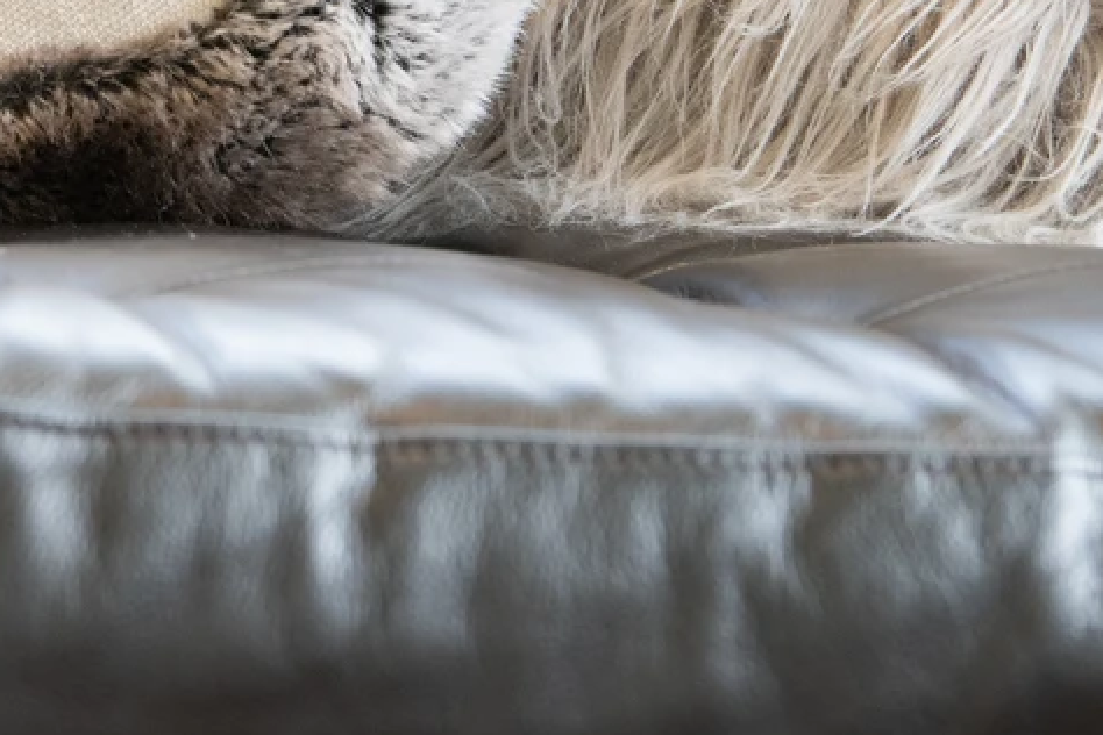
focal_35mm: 456
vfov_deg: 3.0
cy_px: -351
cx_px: -384
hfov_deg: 4.5
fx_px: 13970
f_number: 5
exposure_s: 1/200
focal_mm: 135
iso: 1000
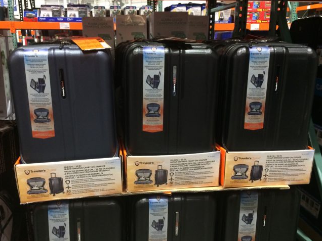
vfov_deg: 40.7
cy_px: 129
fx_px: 326
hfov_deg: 52.6
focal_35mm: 35
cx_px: 161
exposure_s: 1/24
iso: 320
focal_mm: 4.15
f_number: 2.2
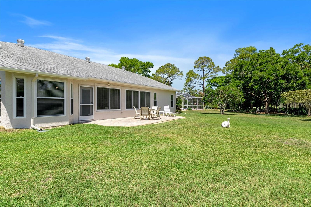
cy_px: 104
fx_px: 155
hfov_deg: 90.0
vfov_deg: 67.4
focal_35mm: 18
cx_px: 156
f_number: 8
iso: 250
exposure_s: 1/750
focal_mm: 12
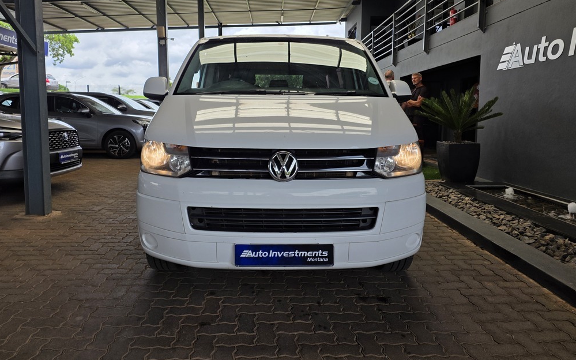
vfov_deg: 49.0
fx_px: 392
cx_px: 284
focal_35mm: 25
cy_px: 149
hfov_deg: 72.6
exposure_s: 1/3972
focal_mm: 6.25
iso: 80
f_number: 1.7
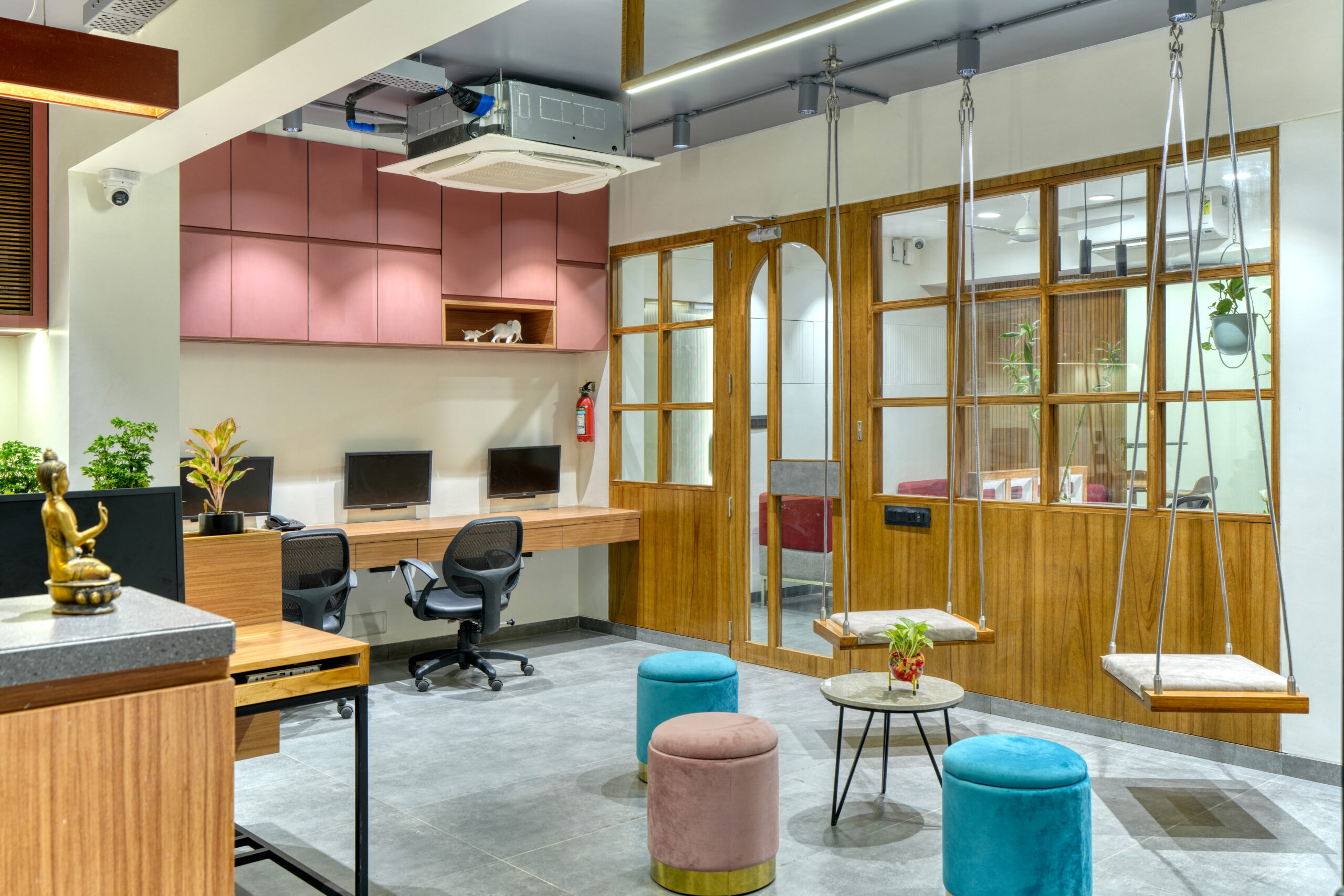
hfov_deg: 58.7
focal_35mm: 32
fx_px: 1195
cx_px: 672
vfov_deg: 41.1
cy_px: 448
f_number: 8
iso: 200
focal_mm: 32
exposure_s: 1/4
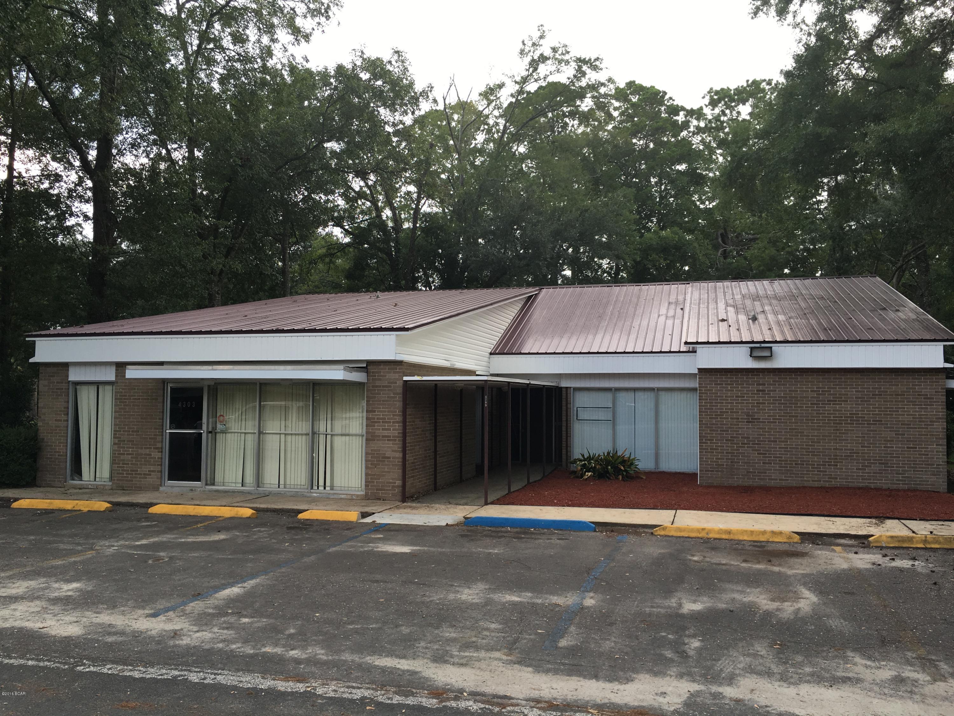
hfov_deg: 61.7
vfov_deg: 48.2
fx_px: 799
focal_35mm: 29
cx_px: 477
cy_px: 358
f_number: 2.2
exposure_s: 1/120
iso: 25
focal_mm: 4.15
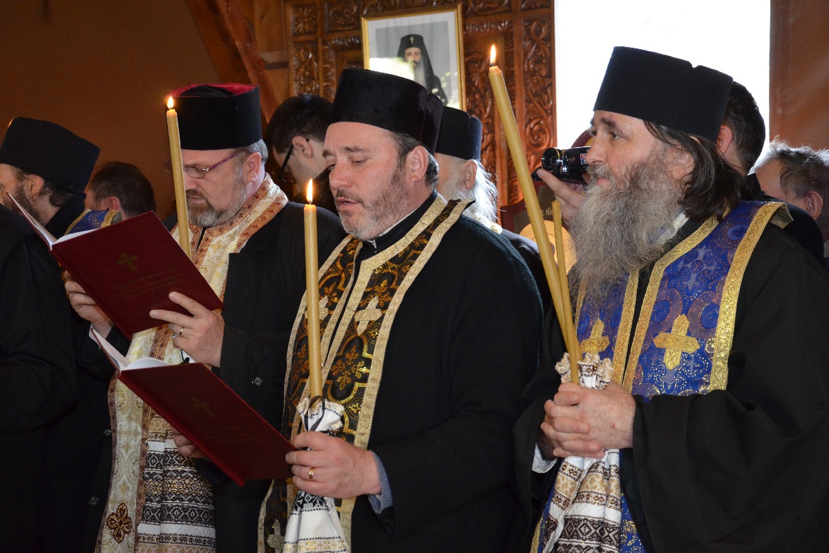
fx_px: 1658
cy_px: 276
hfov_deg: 28.1
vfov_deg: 18.9
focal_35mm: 72
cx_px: 414
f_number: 4.8
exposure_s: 1/60
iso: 1600
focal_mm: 48
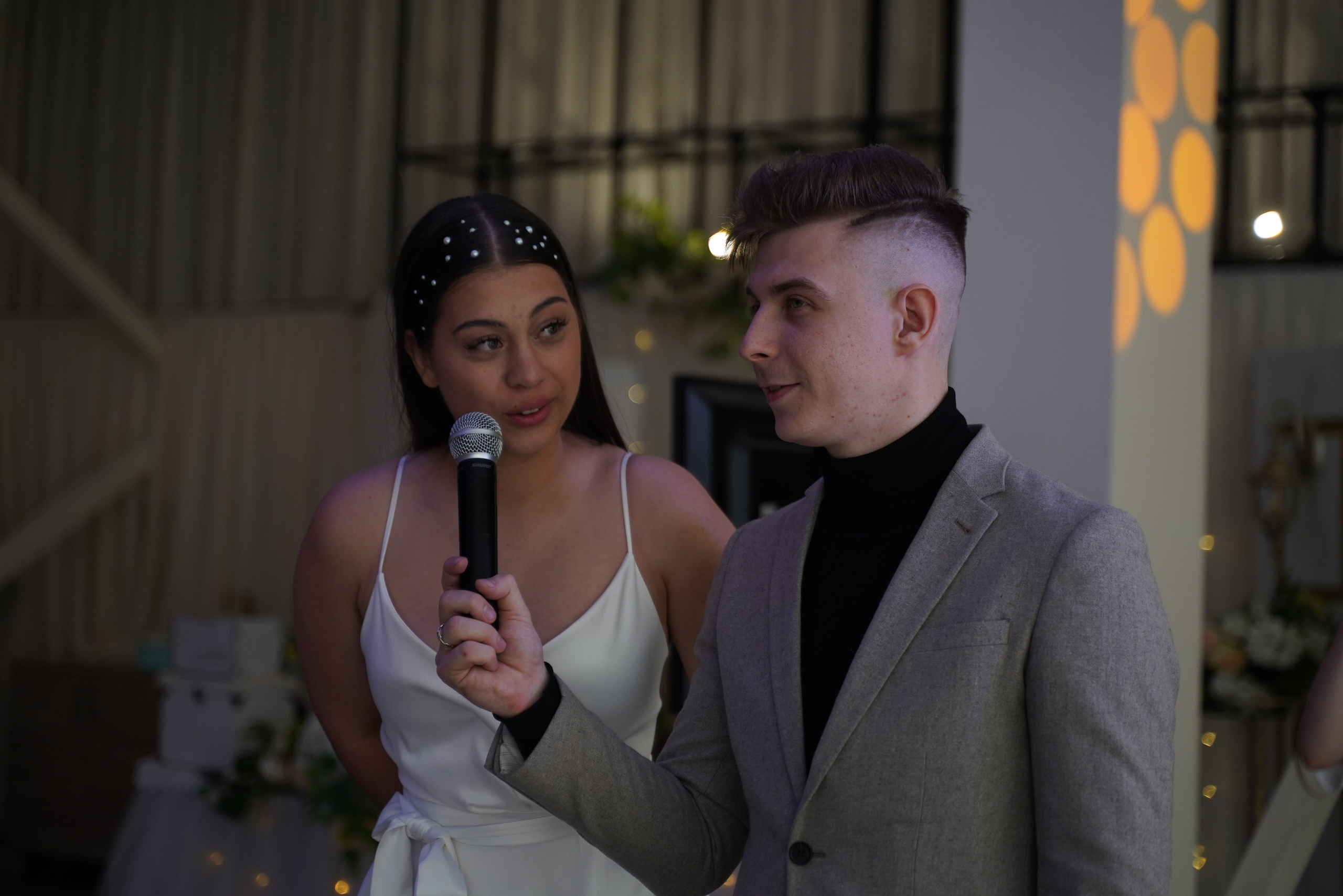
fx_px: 2611
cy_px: 448
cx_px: 672
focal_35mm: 70
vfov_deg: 19.5
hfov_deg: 28.8
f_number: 2.8
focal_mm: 70
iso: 640
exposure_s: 1/160
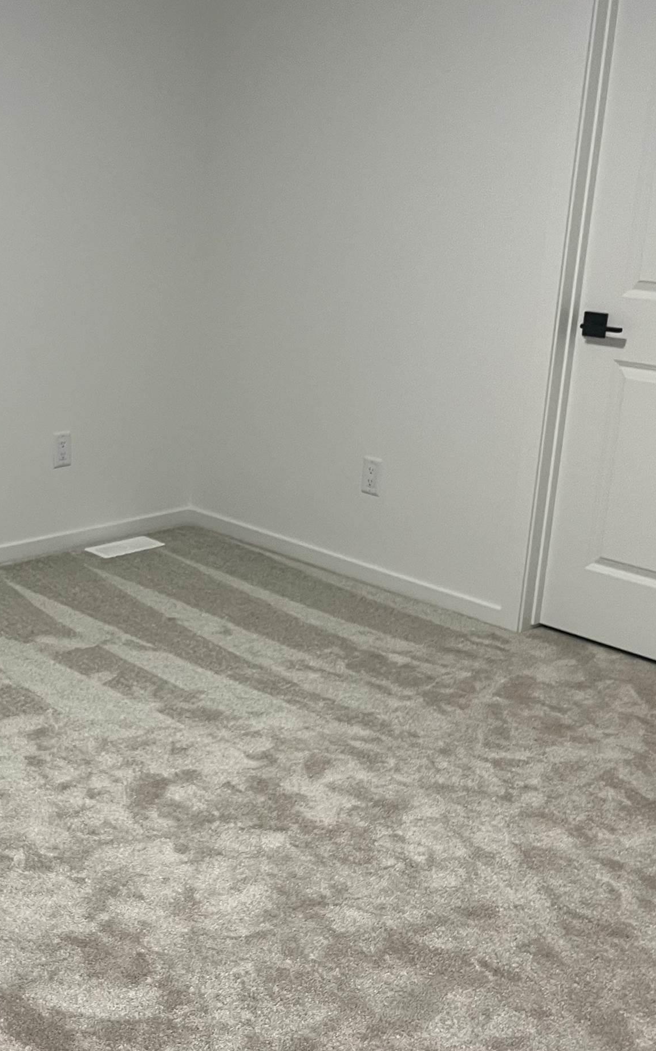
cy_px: 590
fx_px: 1316
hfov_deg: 27.5
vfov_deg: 43.4
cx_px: 140
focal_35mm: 46
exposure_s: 1/60
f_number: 1.6
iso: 100
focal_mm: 5.1
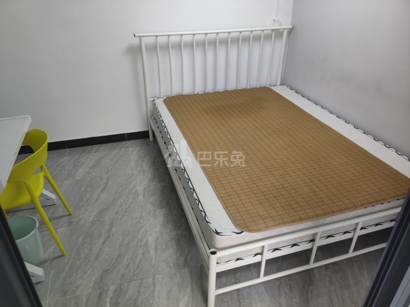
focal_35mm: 26
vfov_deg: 53.1
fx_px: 308
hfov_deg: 67.3
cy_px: 154
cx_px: 205
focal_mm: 5.58
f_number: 1.6
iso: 334
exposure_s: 1/100
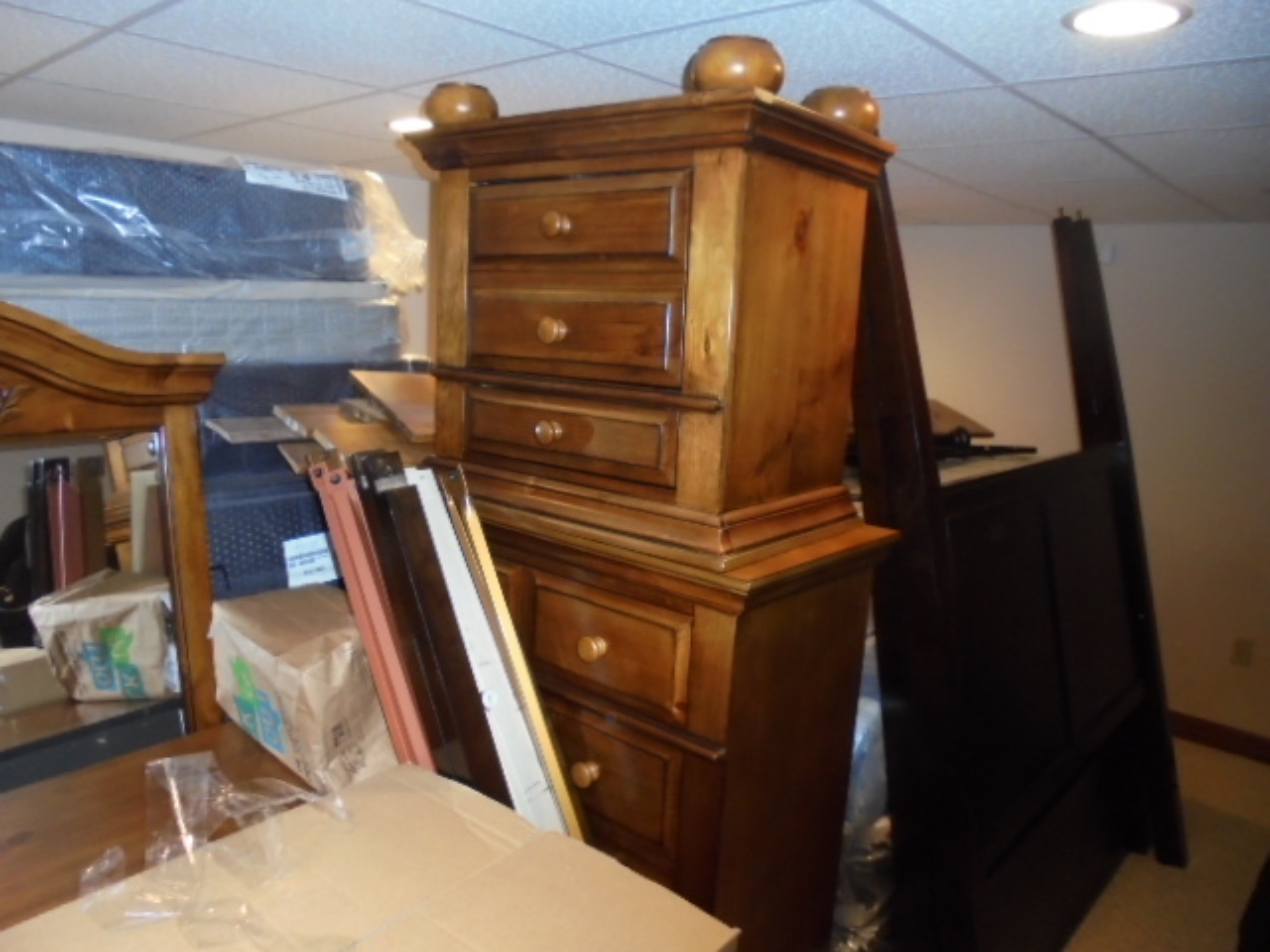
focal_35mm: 26
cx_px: 635
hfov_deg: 67.3
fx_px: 954
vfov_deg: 53.1
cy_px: 476
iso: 400
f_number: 3.5
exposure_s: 1/30
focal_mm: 4.6
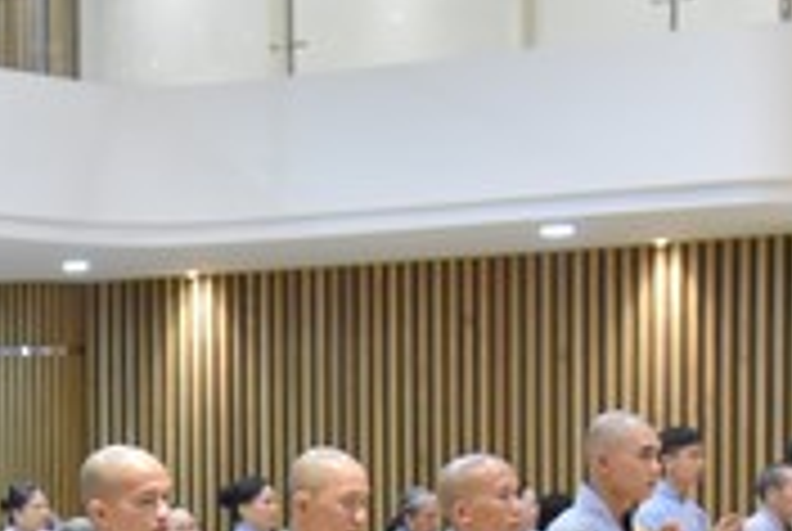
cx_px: -288
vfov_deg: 9.7
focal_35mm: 140
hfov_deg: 14.0
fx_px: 3085
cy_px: 648
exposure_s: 1/125
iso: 3200
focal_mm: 38
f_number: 5
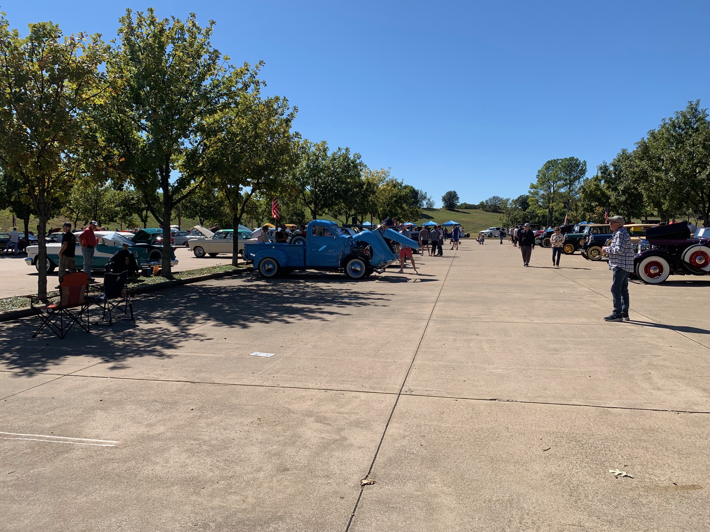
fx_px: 533
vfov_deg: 53.1
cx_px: 355
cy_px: 266
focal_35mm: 26
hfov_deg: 67.3
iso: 25
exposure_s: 1/2755
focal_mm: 4.25
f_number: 1.8
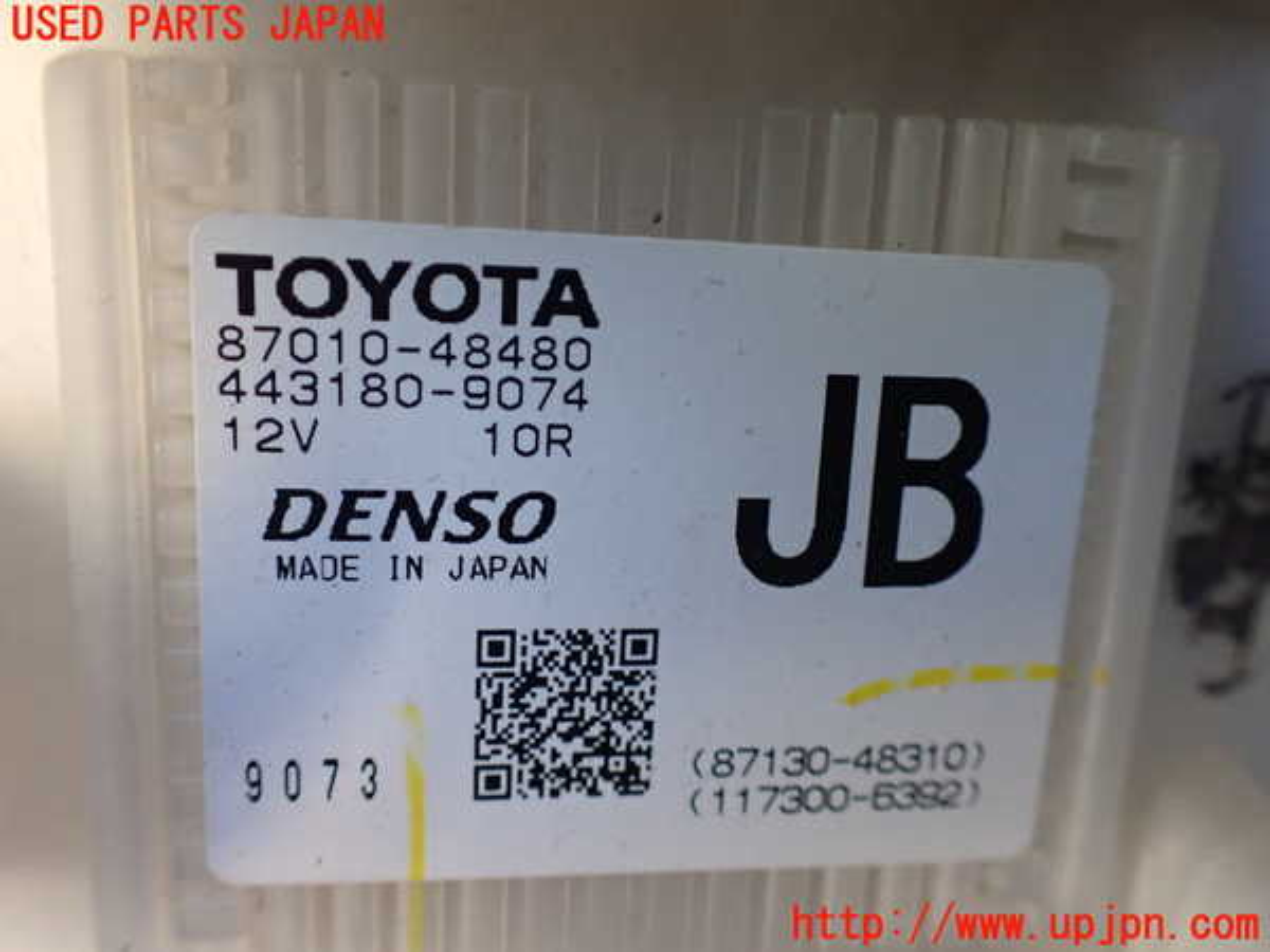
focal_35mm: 30
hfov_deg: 60.0
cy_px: 476
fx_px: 1101
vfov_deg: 46.8
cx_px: 635
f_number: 2.3
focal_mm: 5.4
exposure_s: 1/125
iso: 800
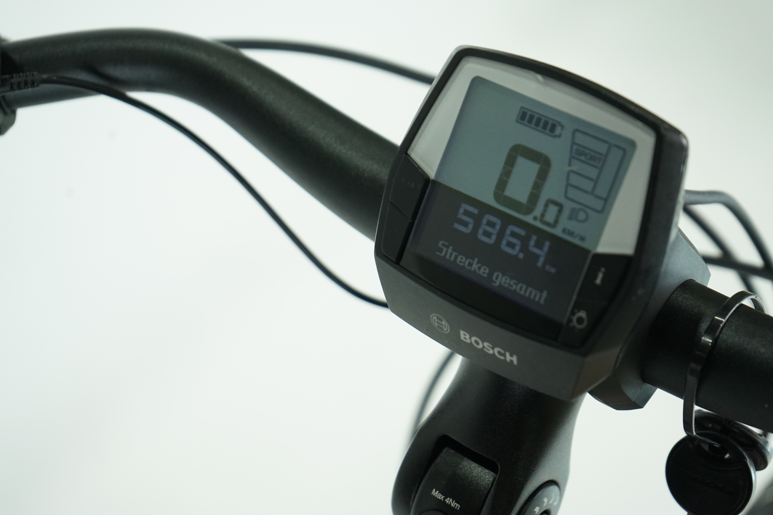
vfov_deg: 19.5
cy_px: 258
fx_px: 1503
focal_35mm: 70
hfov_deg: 28.8
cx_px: 386
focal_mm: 70
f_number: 5.6
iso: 2000
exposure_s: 1/200
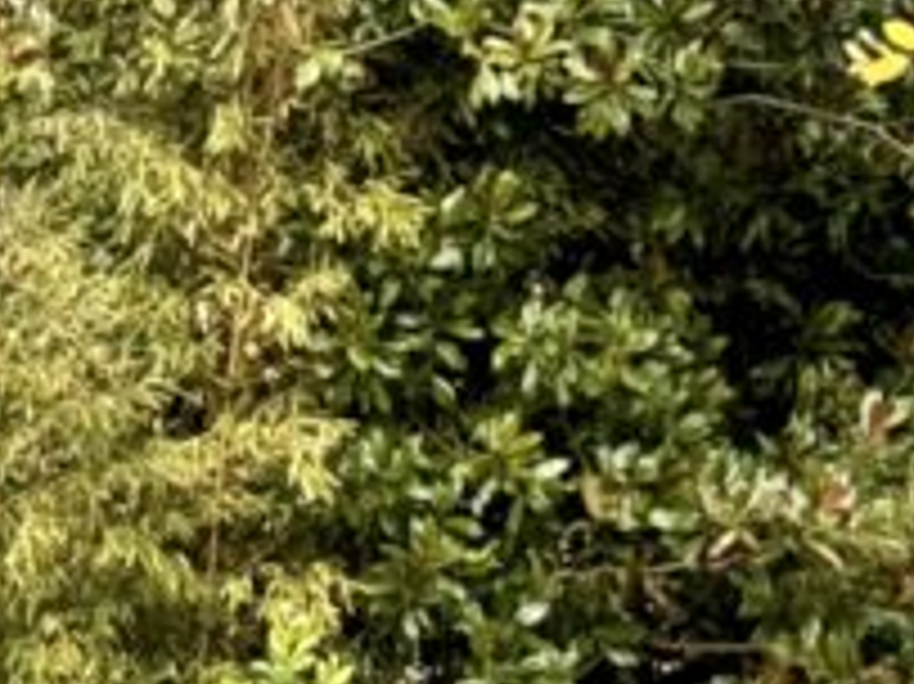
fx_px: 6386
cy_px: 1431
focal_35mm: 242
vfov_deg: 6.0
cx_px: 437
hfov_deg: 8.2
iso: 100
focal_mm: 6.76
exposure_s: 1/566
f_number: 1.78
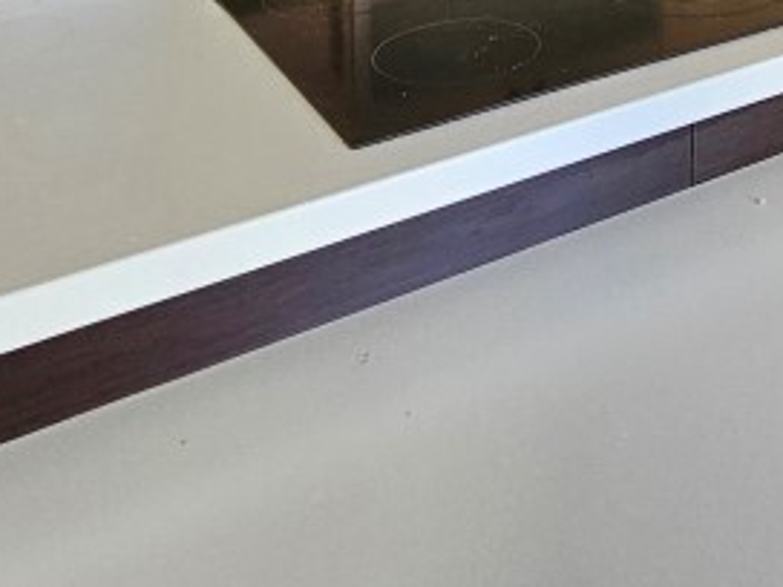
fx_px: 1108
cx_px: 835
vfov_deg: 23.5
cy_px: -302
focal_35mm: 49
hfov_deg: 34.3
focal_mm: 2.2
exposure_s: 1/50
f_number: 2.2
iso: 250
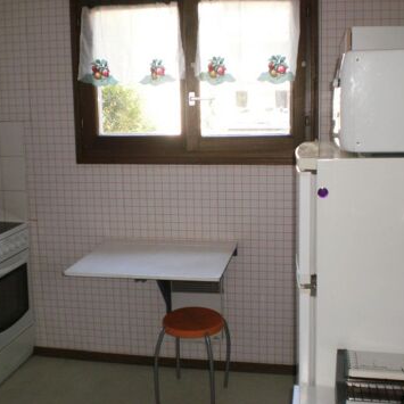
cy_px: 204
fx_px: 568
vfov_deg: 39.2
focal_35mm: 43
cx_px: 201
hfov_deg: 39.2
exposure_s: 1/30
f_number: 3.1
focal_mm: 6.3
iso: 125
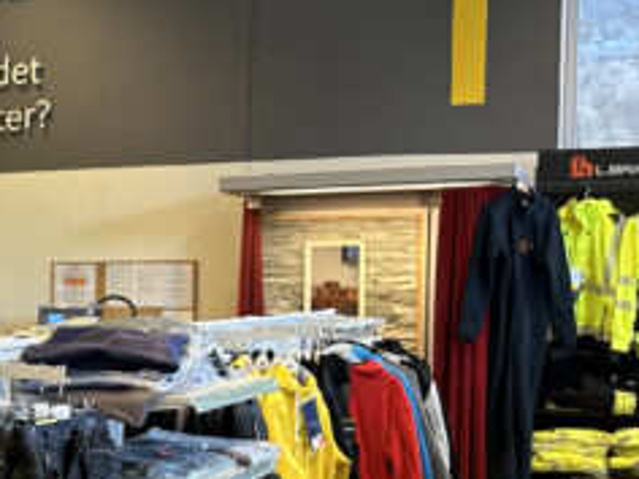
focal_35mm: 78
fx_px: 1440
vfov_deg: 18.8
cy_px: 365
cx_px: -181
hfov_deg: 22.5
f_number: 1.78
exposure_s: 1/50
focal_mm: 6.86
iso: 125
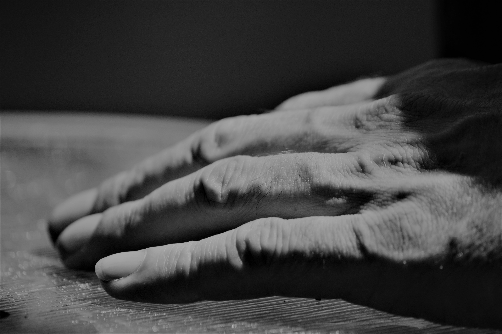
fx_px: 4601
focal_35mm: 330
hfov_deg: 6.2
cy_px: 167
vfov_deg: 4.2
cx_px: 251
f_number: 5.3
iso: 400
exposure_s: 1/2000
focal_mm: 220
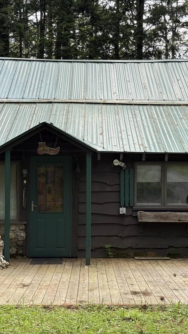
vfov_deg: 30.2
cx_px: 82
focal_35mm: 70
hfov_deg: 17.2
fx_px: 620
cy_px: 167
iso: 80
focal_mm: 6.76
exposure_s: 1/962
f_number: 1.78
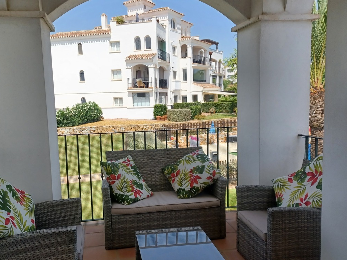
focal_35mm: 32
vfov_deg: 44.2
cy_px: 134
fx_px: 321
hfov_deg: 56.7
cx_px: 157
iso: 32
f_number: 1.8
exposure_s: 1/361
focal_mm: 4.6
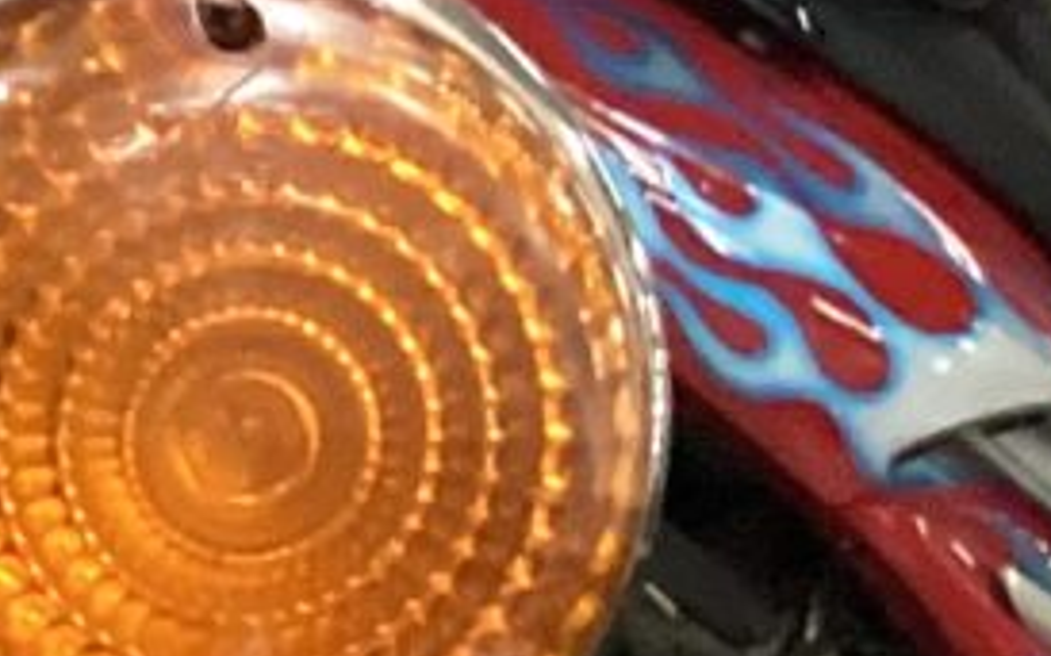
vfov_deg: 5.7
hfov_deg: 7.9
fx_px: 6585
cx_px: -2029
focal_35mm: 230
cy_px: 165
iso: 250
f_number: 2.4
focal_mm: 3.3
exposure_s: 1/60
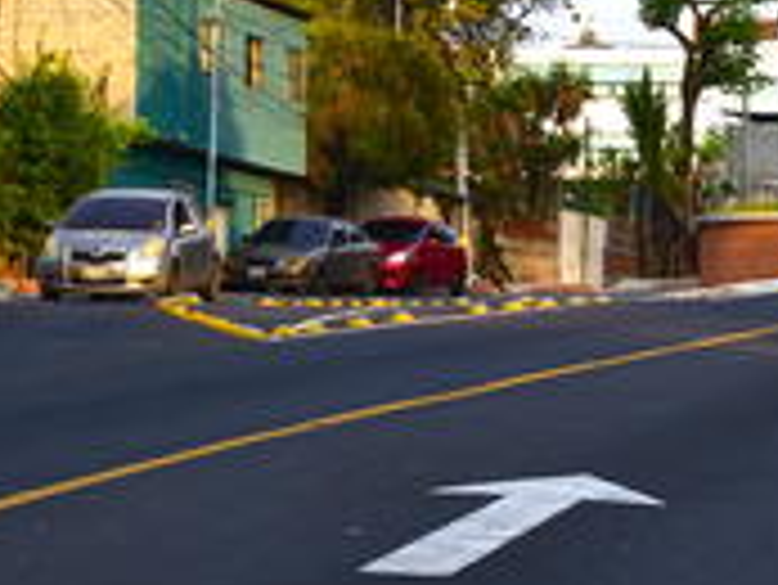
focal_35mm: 167
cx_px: 1034
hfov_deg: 11.5
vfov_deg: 8.9
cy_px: 322
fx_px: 3756
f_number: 4.2
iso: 100
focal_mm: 40
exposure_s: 1/320
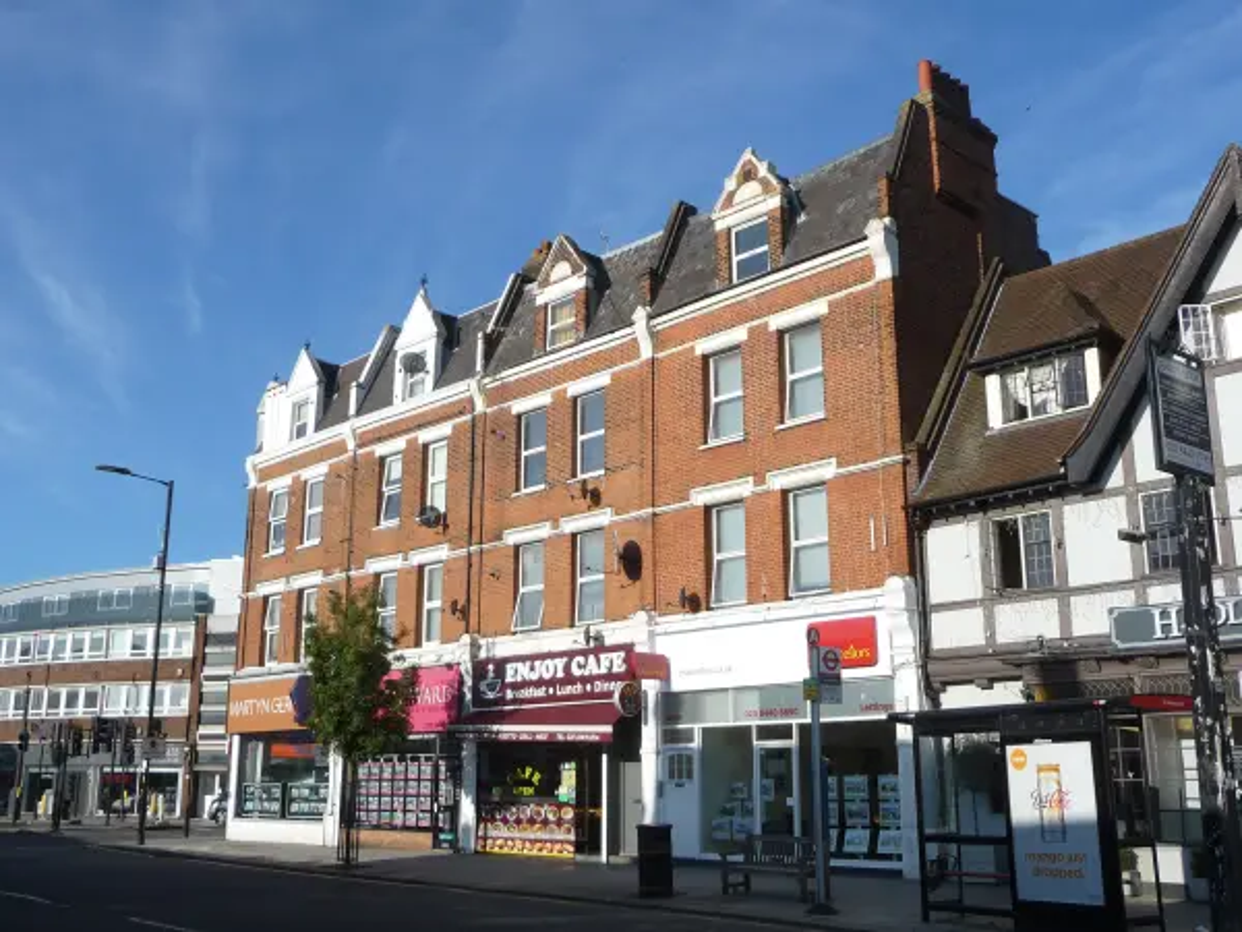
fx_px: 1256
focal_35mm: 35
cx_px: 621
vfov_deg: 40.7
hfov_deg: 52.6
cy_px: 466
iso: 100
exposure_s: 1/1000
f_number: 3.5
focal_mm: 5.3
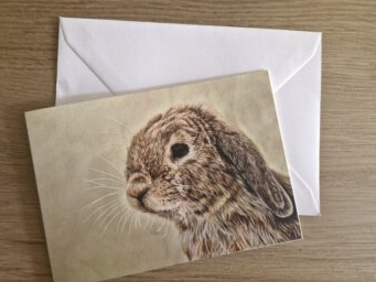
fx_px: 293
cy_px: 151
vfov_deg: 51.3
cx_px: 170
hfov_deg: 65.2
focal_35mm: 27
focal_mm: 5.54
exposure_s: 1/100
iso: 250
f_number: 1.8
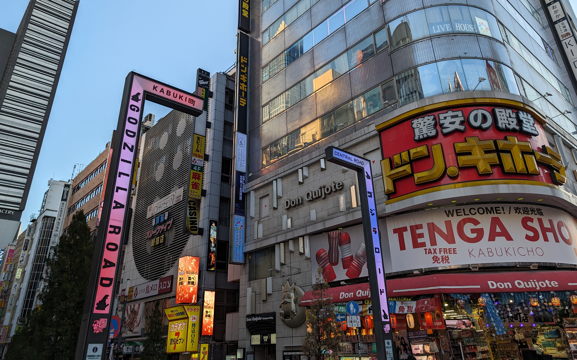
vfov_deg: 47.3
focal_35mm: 26
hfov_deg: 70.4
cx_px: 291
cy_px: 140
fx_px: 409
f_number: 1.68
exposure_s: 1/202
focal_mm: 6.9
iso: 19
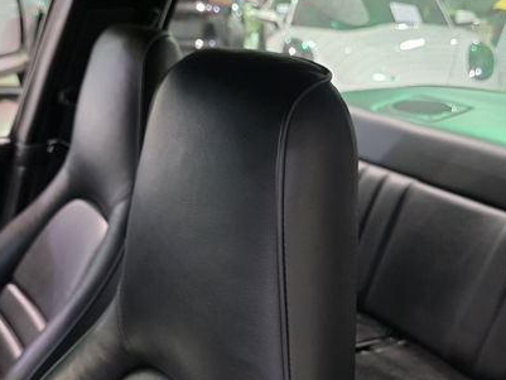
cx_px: 249
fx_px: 643
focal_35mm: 44
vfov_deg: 31.3
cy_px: 345
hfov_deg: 42.9
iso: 1600
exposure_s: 1/30
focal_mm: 6.3
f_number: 1.7
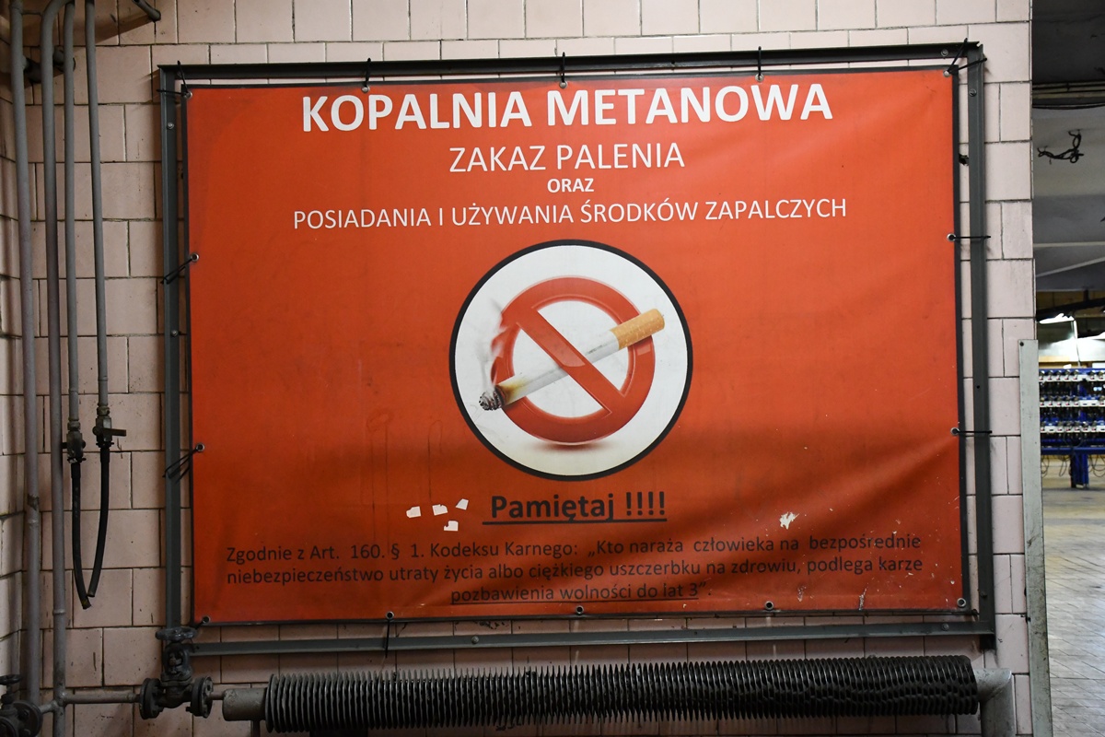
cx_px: 552
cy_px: 368
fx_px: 1197
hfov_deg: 49.6
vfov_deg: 34.2
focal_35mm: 39
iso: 3600
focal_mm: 26
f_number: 3.8
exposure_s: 1/60
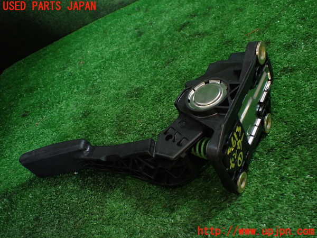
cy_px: 119
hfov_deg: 60.0
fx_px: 275
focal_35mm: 30
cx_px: 158
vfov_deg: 46.8
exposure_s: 1/125
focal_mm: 5.4
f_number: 2.3
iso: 500
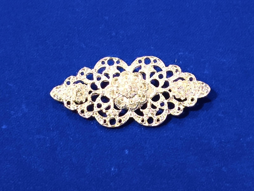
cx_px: 127
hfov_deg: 20.4
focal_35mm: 96
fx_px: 704
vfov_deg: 15.4
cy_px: 96
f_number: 1.6
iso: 2500
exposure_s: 1/1250
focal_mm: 6.57
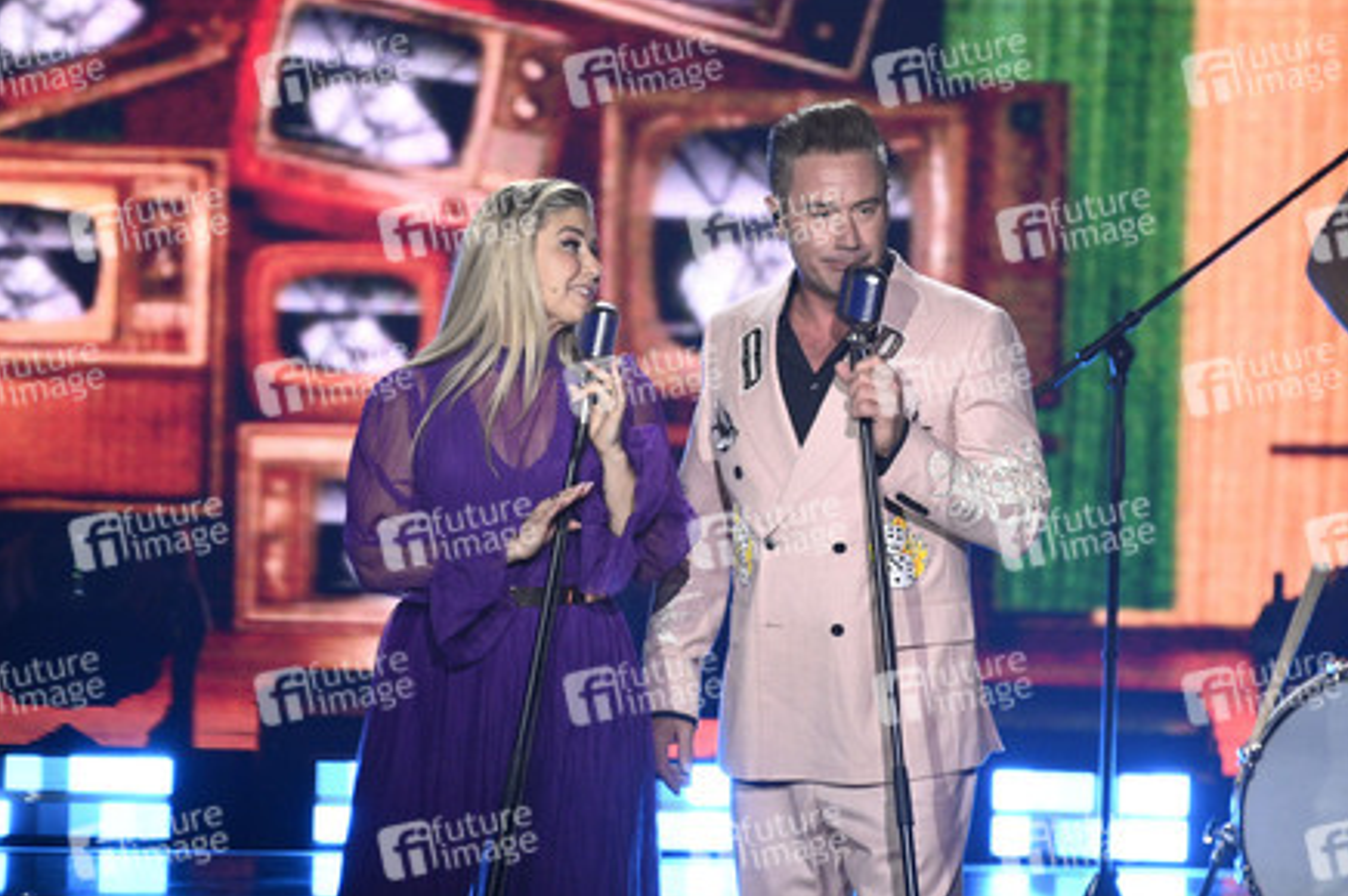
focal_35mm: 517
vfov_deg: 2.7
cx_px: 685
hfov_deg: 4.0
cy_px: 457
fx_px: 19344
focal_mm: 500
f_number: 5.6
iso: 6400
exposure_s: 1/250
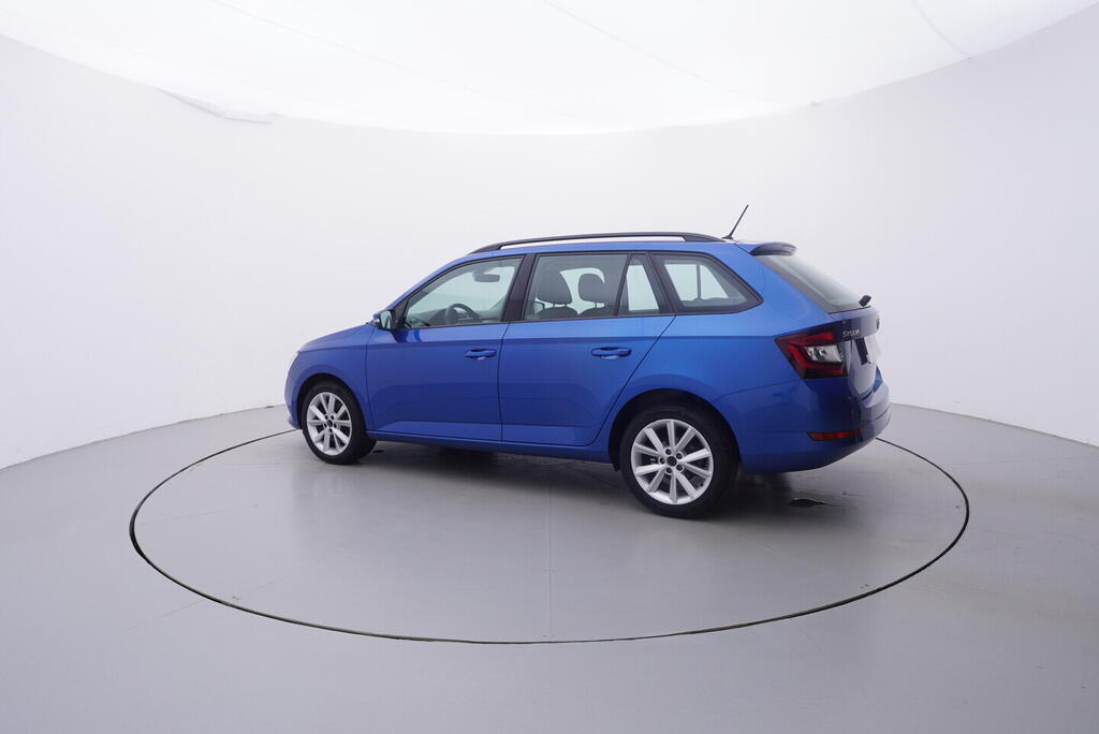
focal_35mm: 22
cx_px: 550
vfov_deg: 56.2
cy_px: 367
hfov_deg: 77.3
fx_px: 687
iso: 200
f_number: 5
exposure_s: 1/80
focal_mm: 15
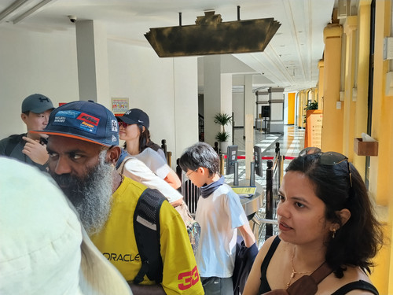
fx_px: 329
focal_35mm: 29
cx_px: 196
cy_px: 148
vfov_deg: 48.2
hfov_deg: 61.7
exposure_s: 1/105
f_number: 1.8
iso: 50
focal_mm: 4.22
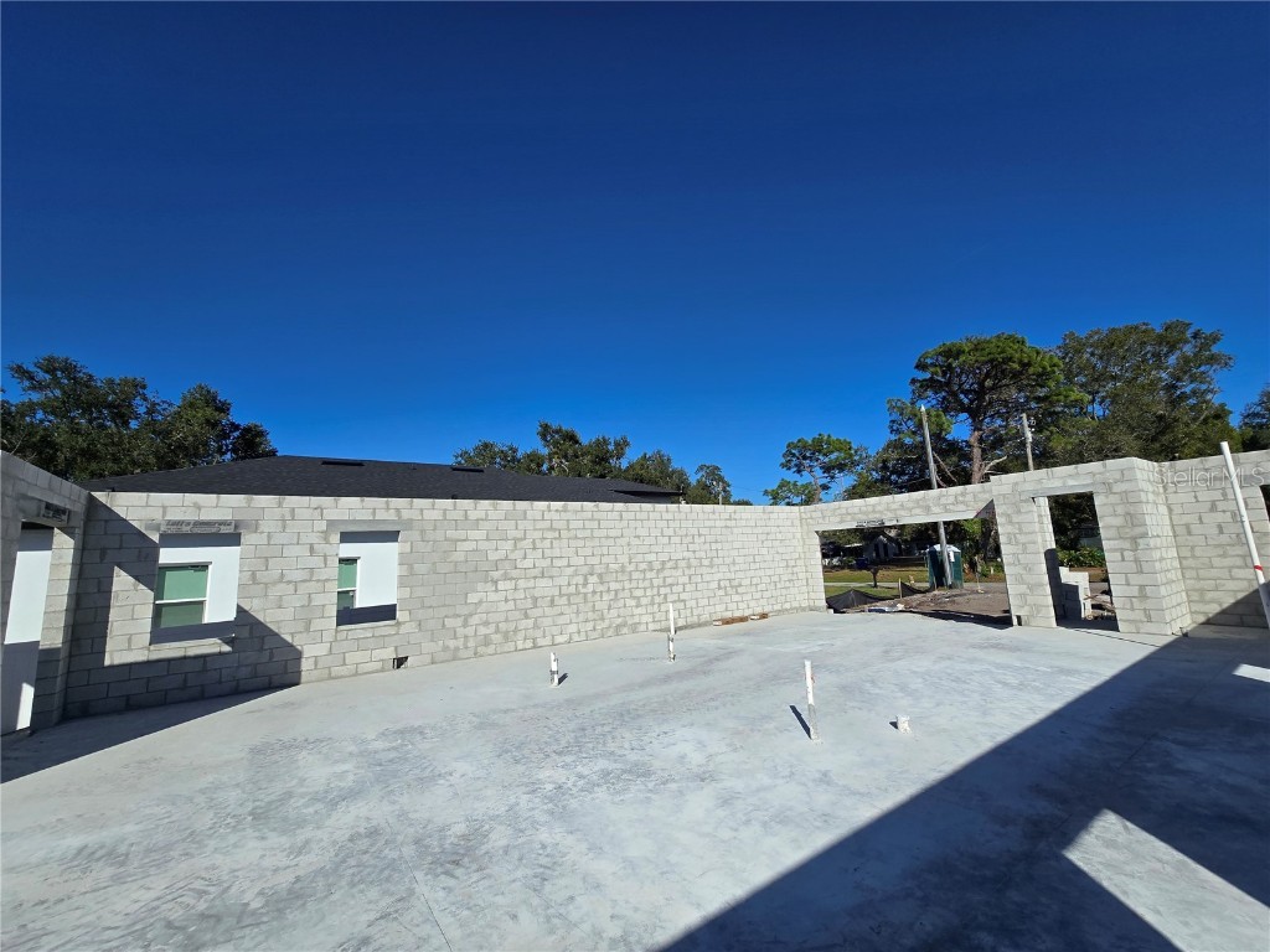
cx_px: 635
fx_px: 477
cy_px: 476
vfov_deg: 89.9
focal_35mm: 13
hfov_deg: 106.2
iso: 50
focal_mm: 2.2
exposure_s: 1/5228
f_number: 2.2
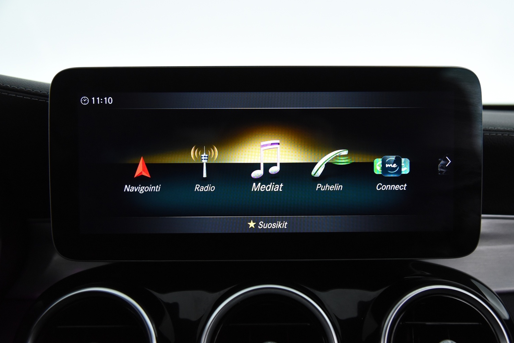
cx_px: 269
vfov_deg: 32.7
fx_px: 586
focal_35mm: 41
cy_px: 172
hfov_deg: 47.4
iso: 4000
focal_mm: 38
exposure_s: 1/80
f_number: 4
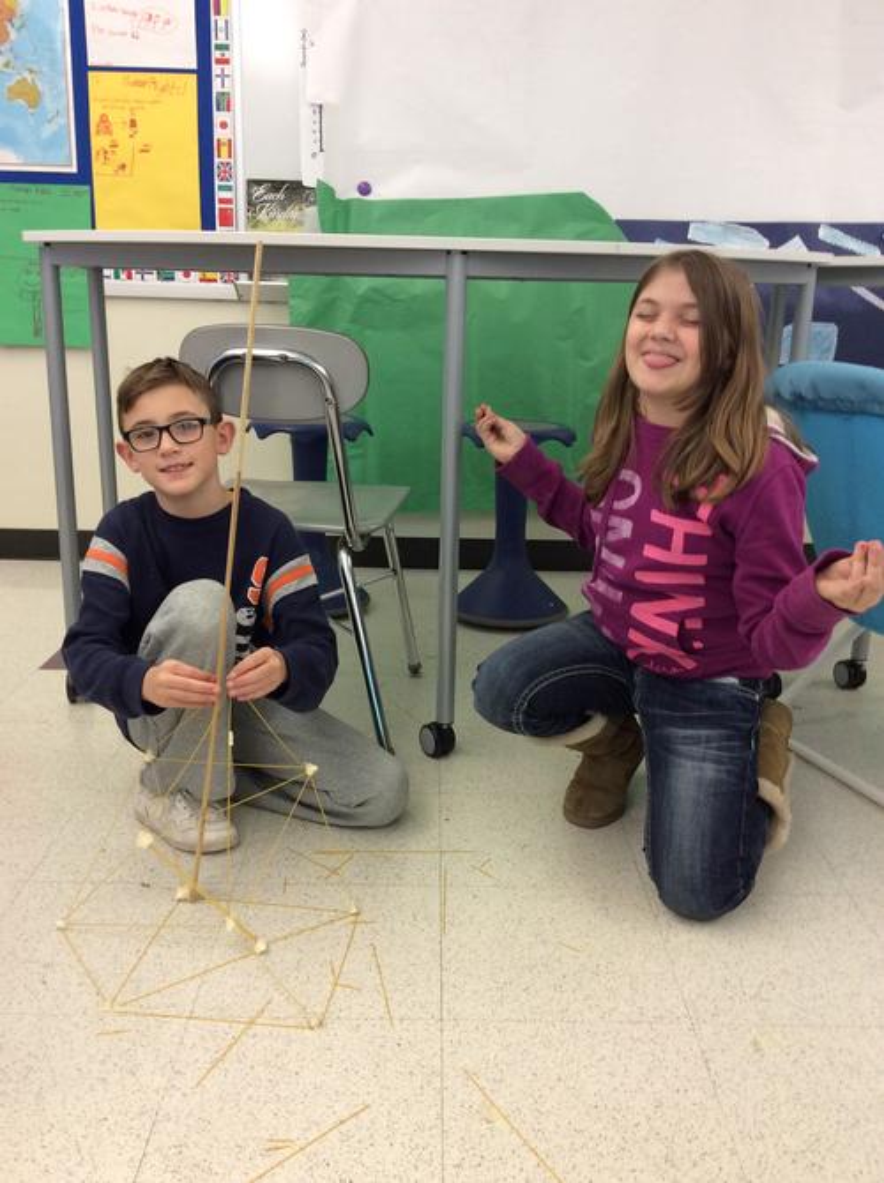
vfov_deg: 56.9
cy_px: 592
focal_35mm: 32
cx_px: 442
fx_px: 1092
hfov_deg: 44.1
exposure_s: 1/24
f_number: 2.4
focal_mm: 3.3
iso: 100
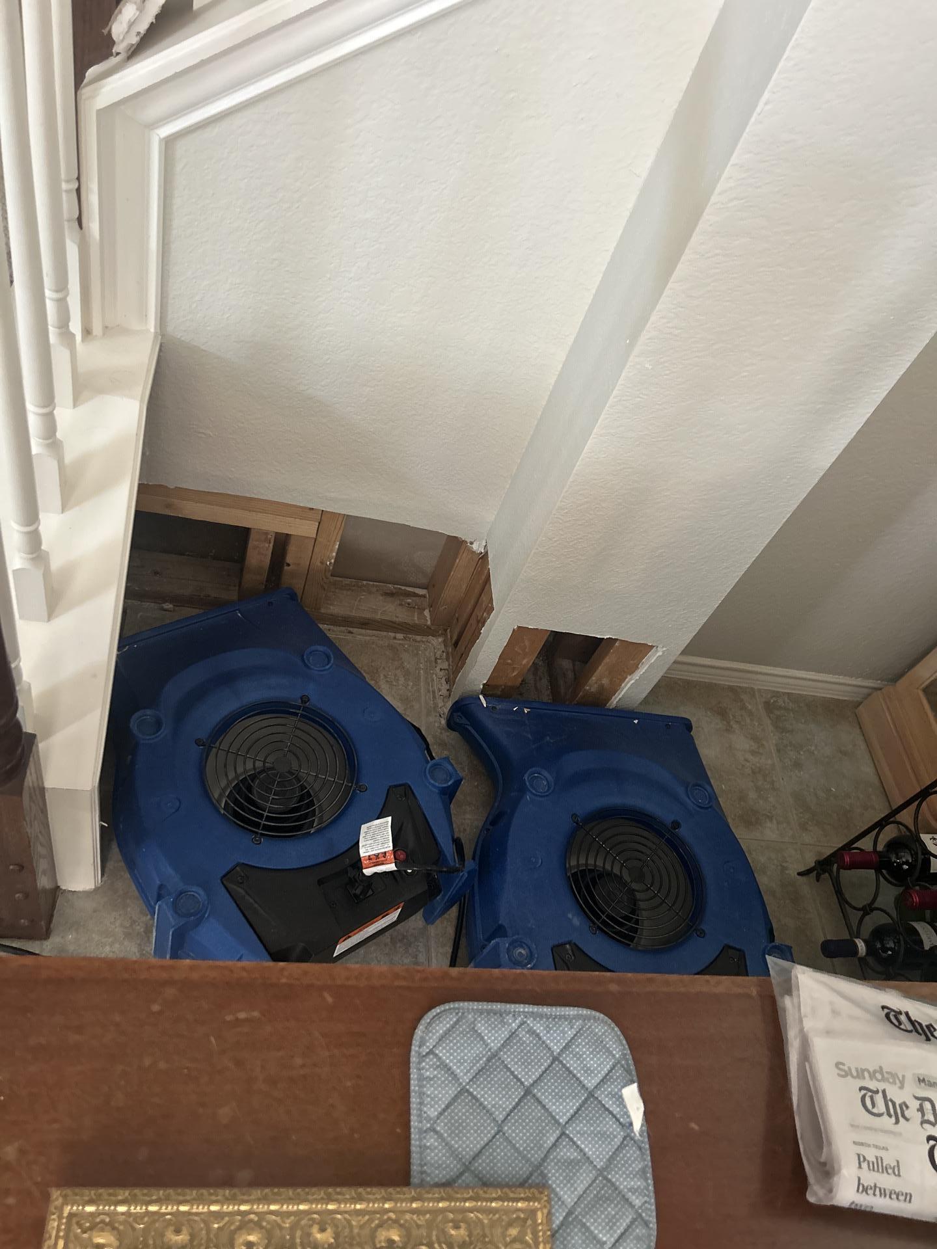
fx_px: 938
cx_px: 468
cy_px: 624
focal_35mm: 26
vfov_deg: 67.3
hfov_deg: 53.1
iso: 400
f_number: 1.5
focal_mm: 5.7
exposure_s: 1/60
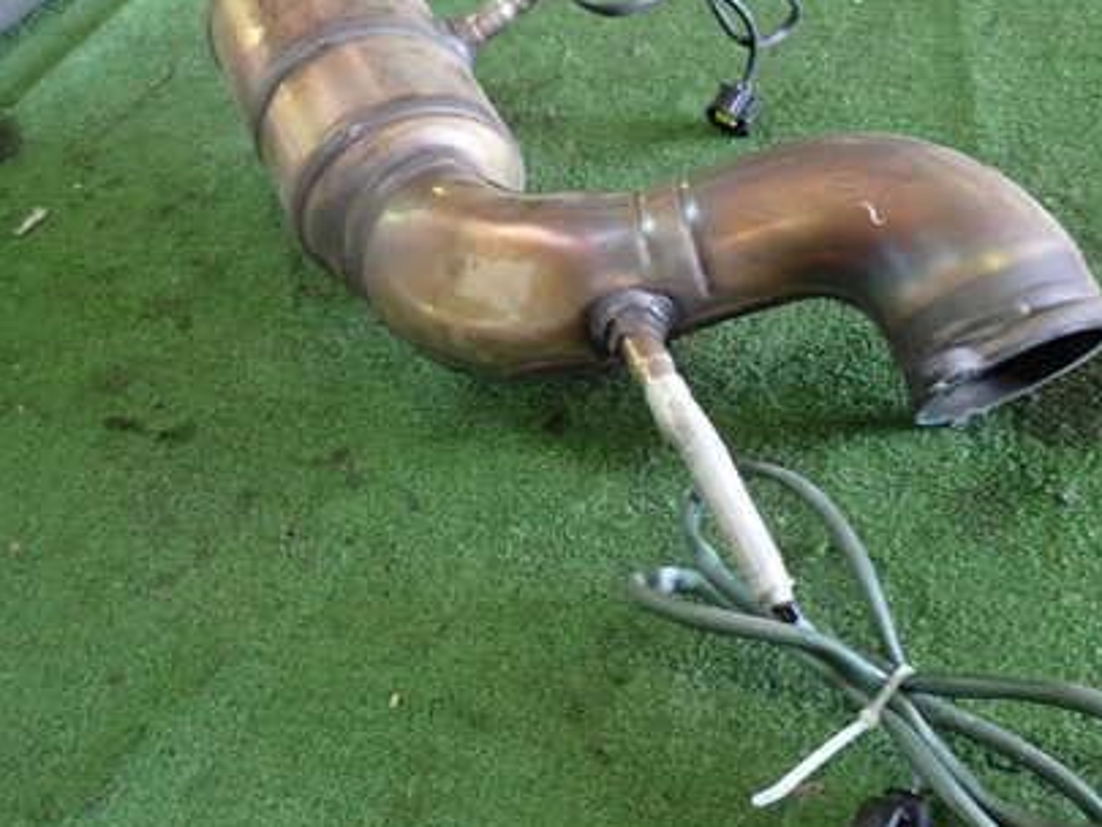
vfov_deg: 38.7
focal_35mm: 37
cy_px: 386
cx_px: 727
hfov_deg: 49.3
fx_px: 1178
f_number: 2
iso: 200
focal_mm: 4.5
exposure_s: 1/30
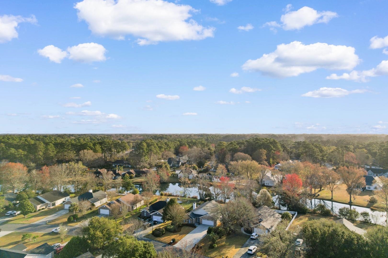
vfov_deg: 57.2
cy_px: 129
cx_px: 194
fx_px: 237
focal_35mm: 22
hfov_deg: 78.6
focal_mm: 8.38
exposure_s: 1/640
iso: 100
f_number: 2.8
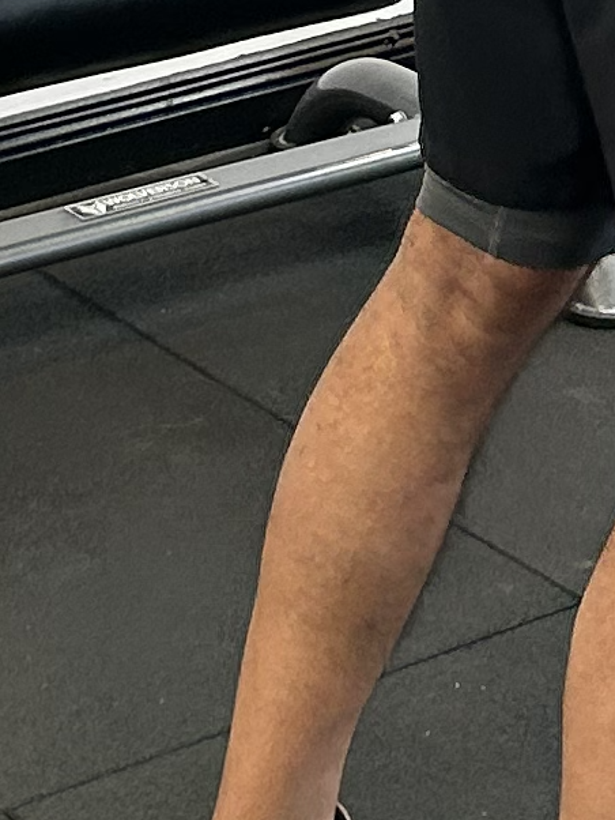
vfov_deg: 10.3
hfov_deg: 8.5
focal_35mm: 174
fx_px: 4119
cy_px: -887
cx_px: 522
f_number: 1.5
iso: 64
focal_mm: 5.7
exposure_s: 1/121
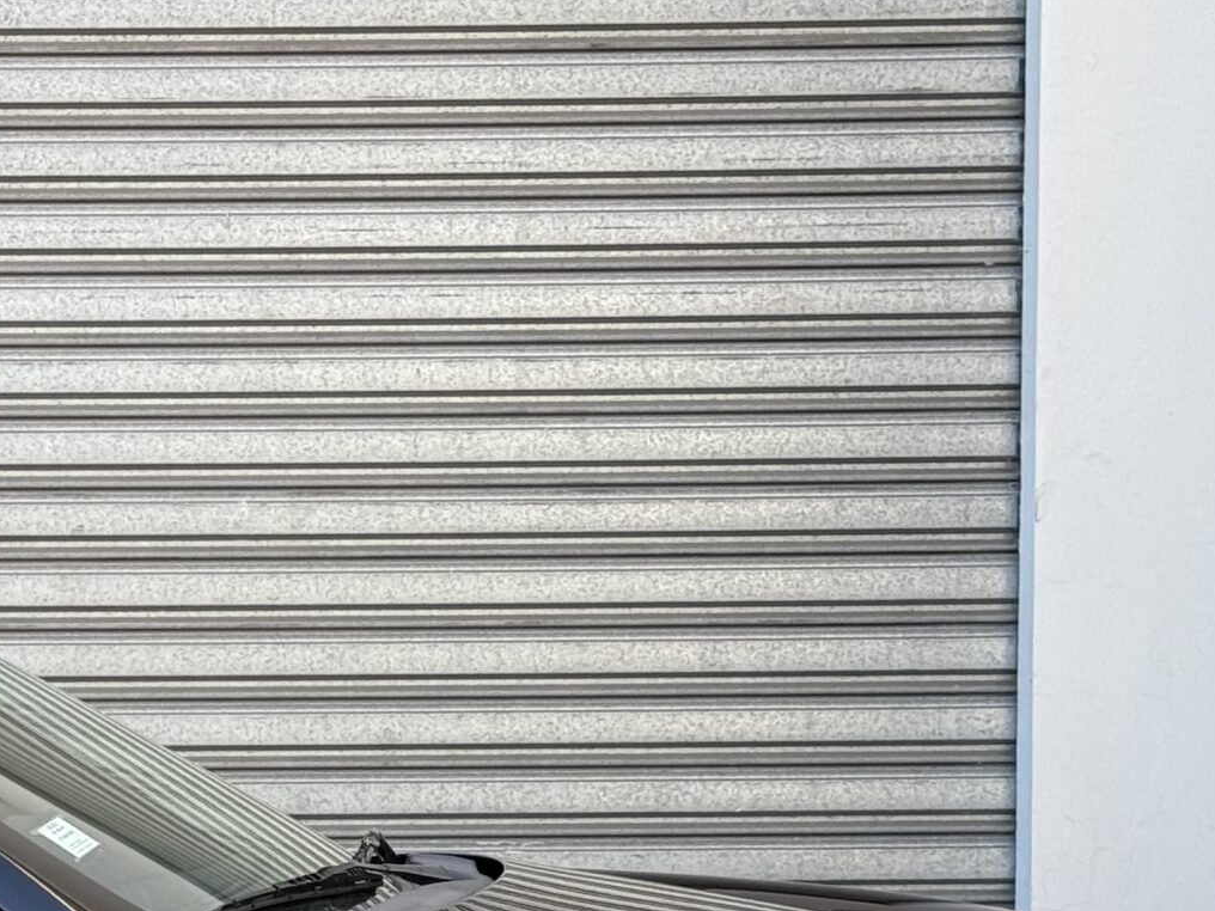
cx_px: 391
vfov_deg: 12.0
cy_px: 1066
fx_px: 4247
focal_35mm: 121
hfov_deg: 16.2
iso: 64
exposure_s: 1/390
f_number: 1.78
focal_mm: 6.76
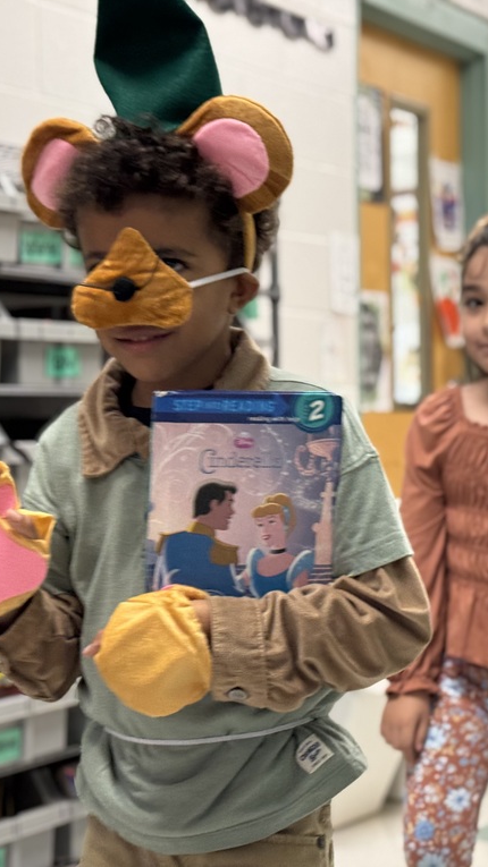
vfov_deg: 30.2
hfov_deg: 17.2
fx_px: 1611
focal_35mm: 70
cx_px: 169
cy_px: 434
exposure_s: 1/60
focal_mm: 6.76
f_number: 1.78
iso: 160
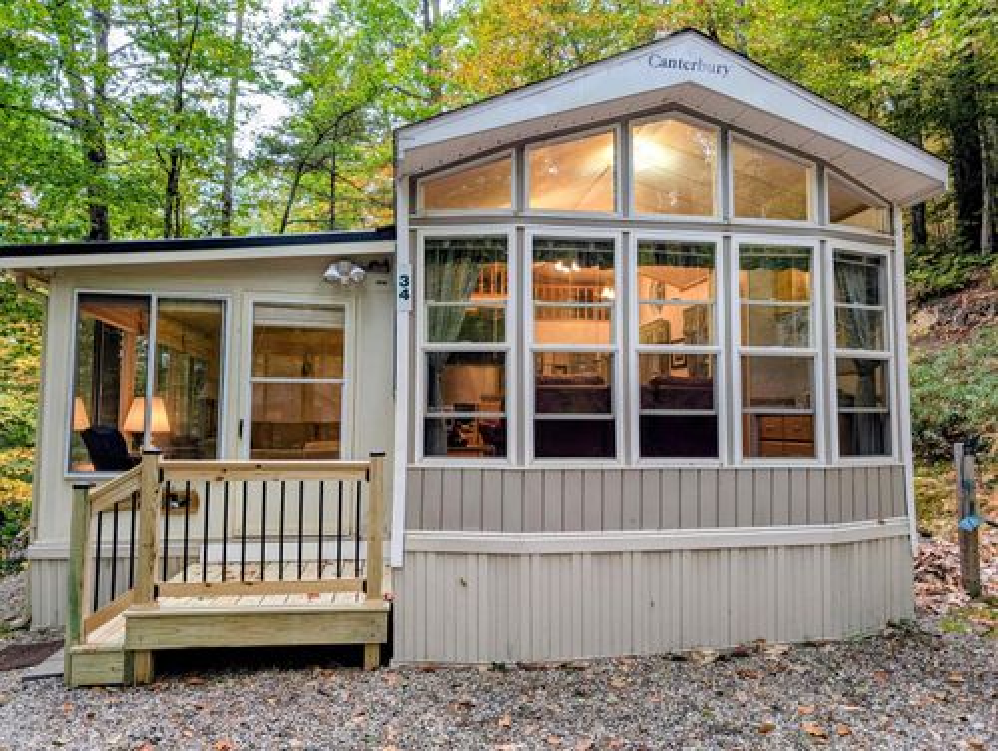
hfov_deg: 71.5
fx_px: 693
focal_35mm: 24
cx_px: 499
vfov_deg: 56.9
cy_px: 376
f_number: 1.68
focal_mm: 6.9
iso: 28
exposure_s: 1/40
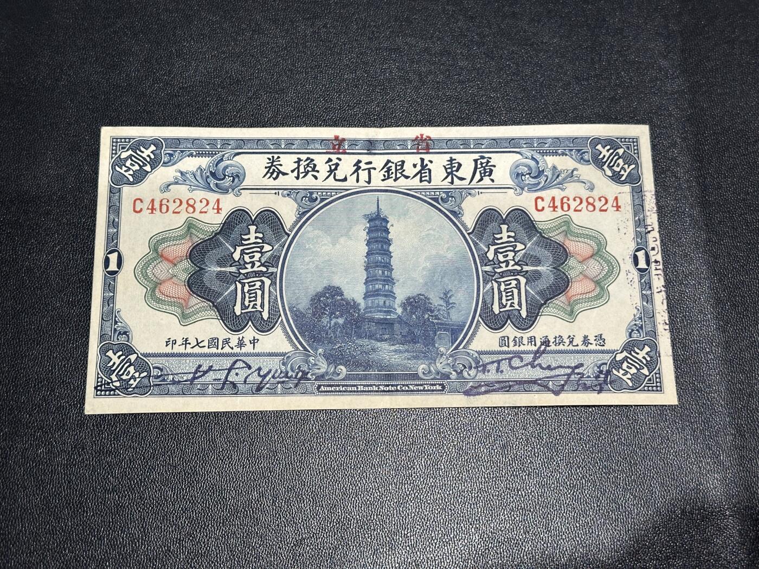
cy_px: 284
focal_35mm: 48
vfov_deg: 30.3
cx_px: 380
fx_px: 1052
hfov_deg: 39.7
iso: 160
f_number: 1.78
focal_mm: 6.86
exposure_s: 1/50
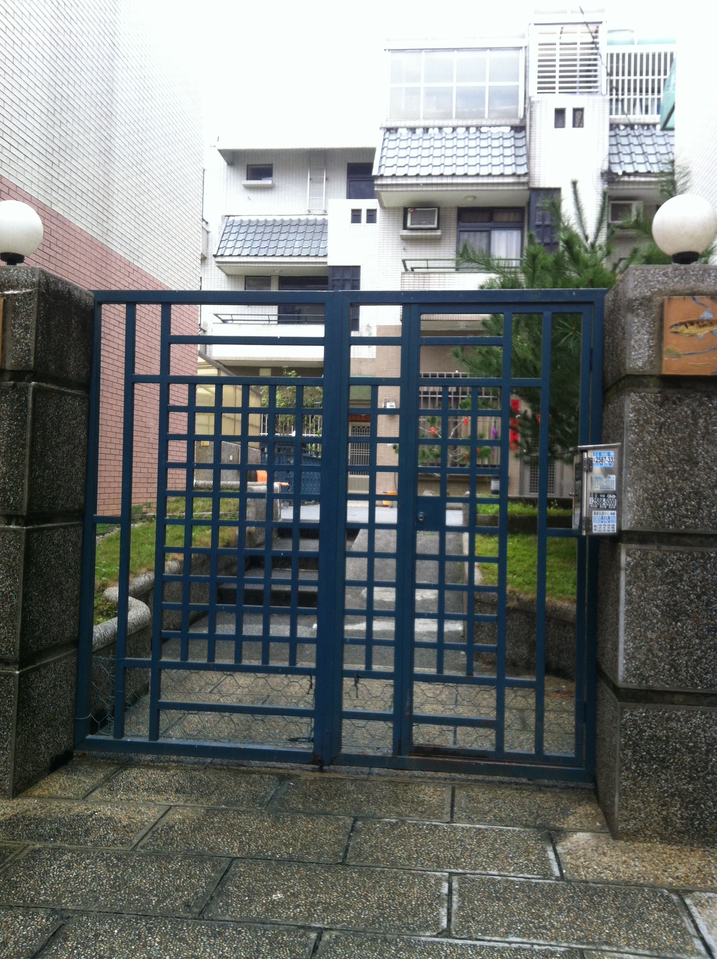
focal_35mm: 35
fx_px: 969
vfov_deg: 52.7
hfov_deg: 40.6
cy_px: 480
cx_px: 358
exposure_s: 1/198
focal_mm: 3.85
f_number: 2.8
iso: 80
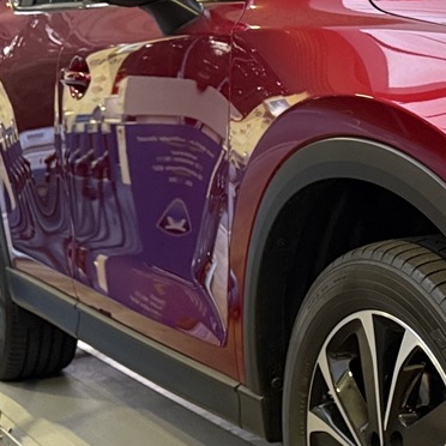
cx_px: 643
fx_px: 1064
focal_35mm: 73
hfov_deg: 20.7
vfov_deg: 23.7
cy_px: 218
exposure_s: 1/50
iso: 640
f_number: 1.78
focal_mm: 6.76
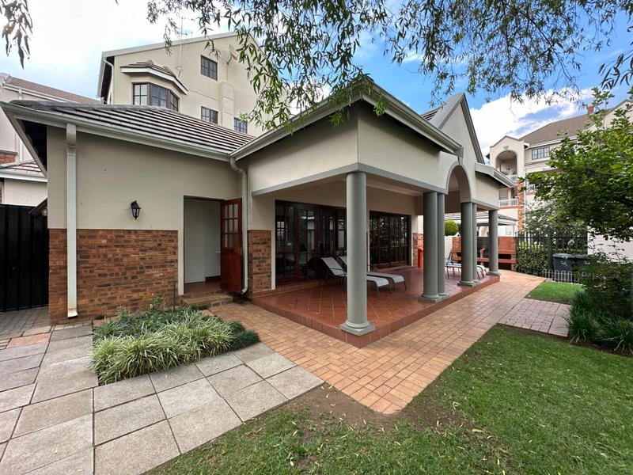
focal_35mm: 14
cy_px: 238
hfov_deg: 102.1
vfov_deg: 85.7
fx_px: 256
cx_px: 316
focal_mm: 2.22
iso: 64
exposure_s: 1/99
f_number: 2.2
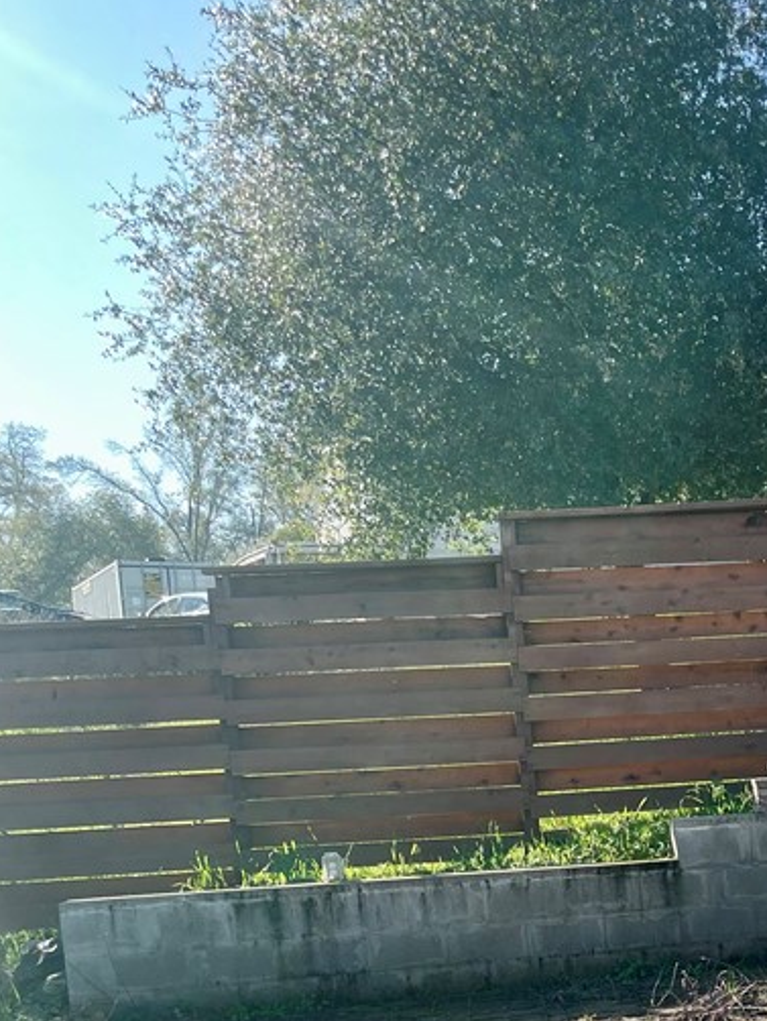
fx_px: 1564
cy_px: 958
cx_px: 743
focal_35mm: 53
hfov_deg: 26.3
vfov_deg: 33.8
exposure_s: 1/556
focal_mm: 4.2
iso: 32
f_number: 1.6
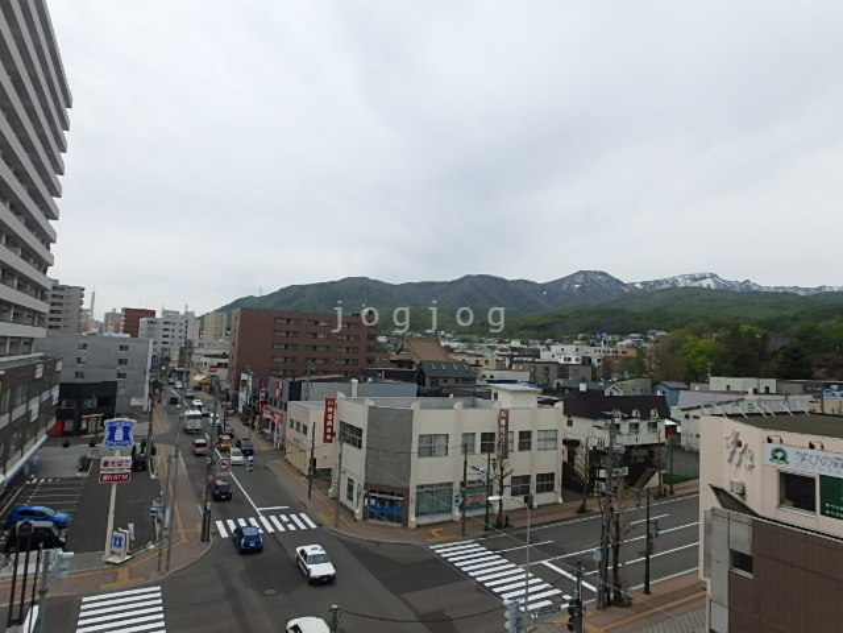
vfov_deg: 63.4
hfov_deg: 79.0
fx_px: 511
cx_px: 422
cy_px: 316
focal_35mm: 21
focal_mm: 3.7
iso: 125
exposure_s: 1/640
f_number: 6
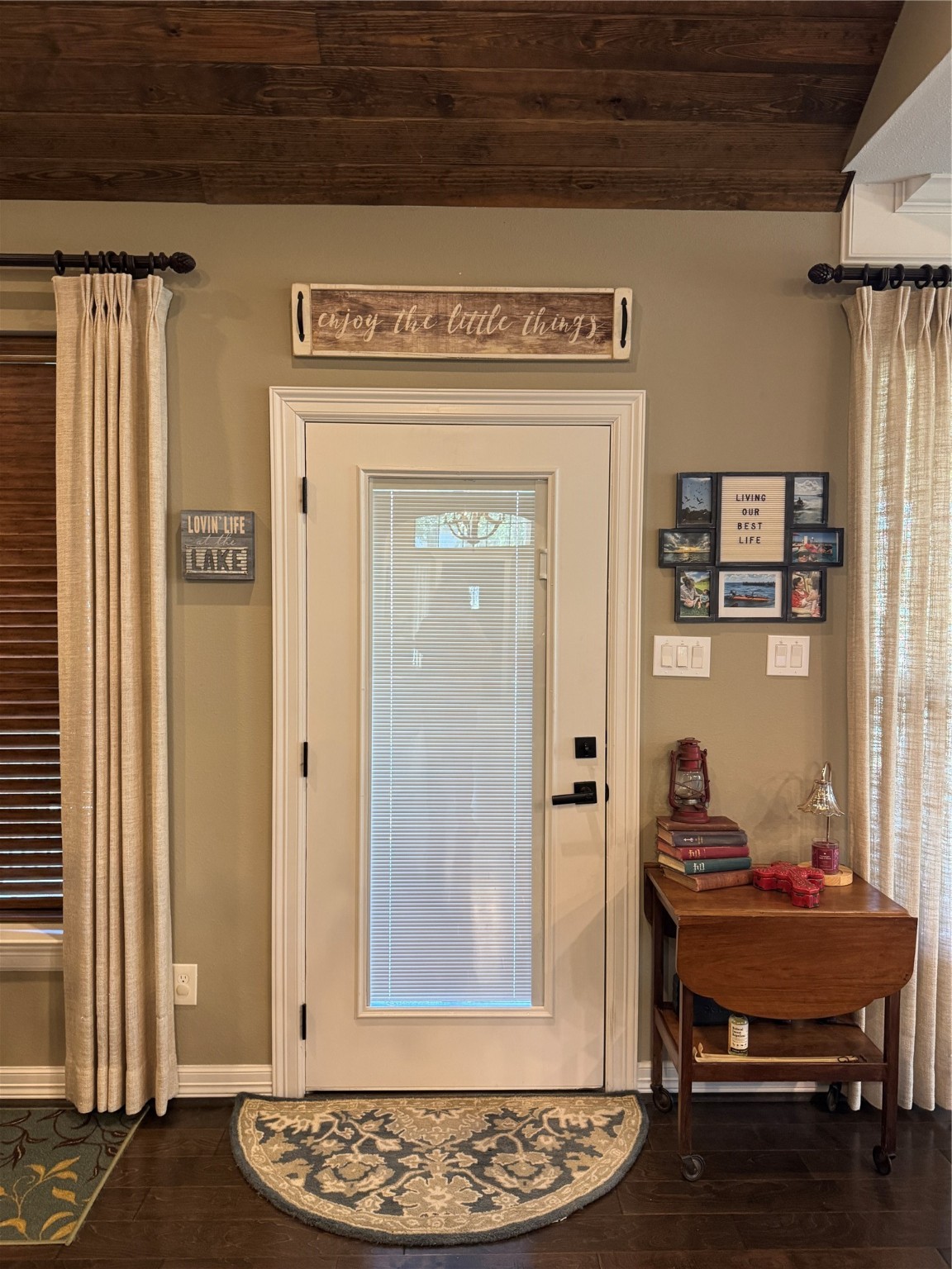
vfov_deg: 71.6
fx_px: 880
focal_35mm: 24
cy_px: 634
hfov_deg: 56.8
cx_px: 476
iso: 400
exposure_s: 1/60
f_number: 1.78
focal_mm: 6.76
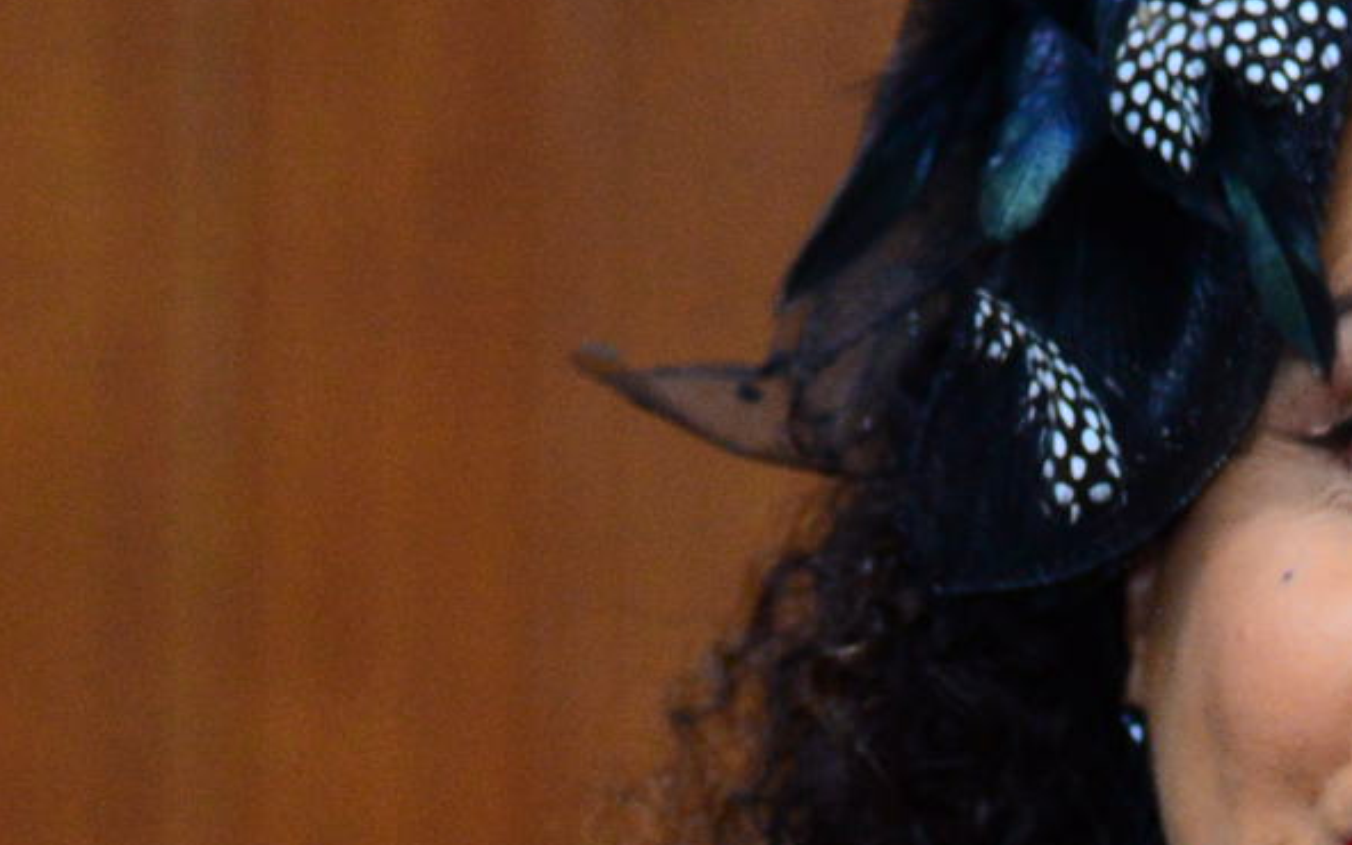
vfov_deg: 2.1
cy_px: 1181
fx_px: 22918
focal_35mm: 622
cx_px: 1530
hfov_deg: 3.4
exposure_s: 1/60
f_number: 4
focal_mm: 120
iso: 1600
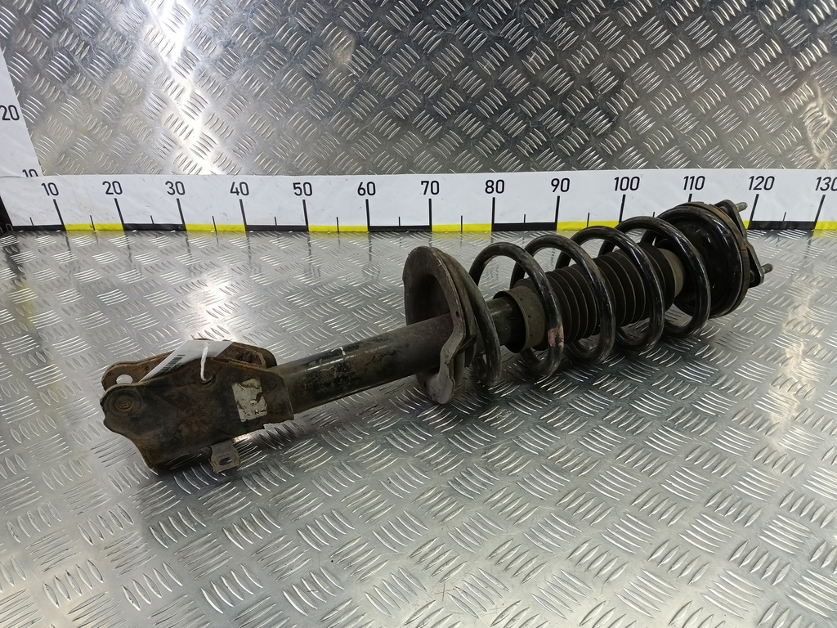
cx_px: 418
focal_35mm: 23
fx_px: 556
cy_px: 314
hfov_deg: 73.9
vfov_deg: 58.9
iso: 137
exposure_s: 1/50
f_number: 1.6
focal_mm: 4.11
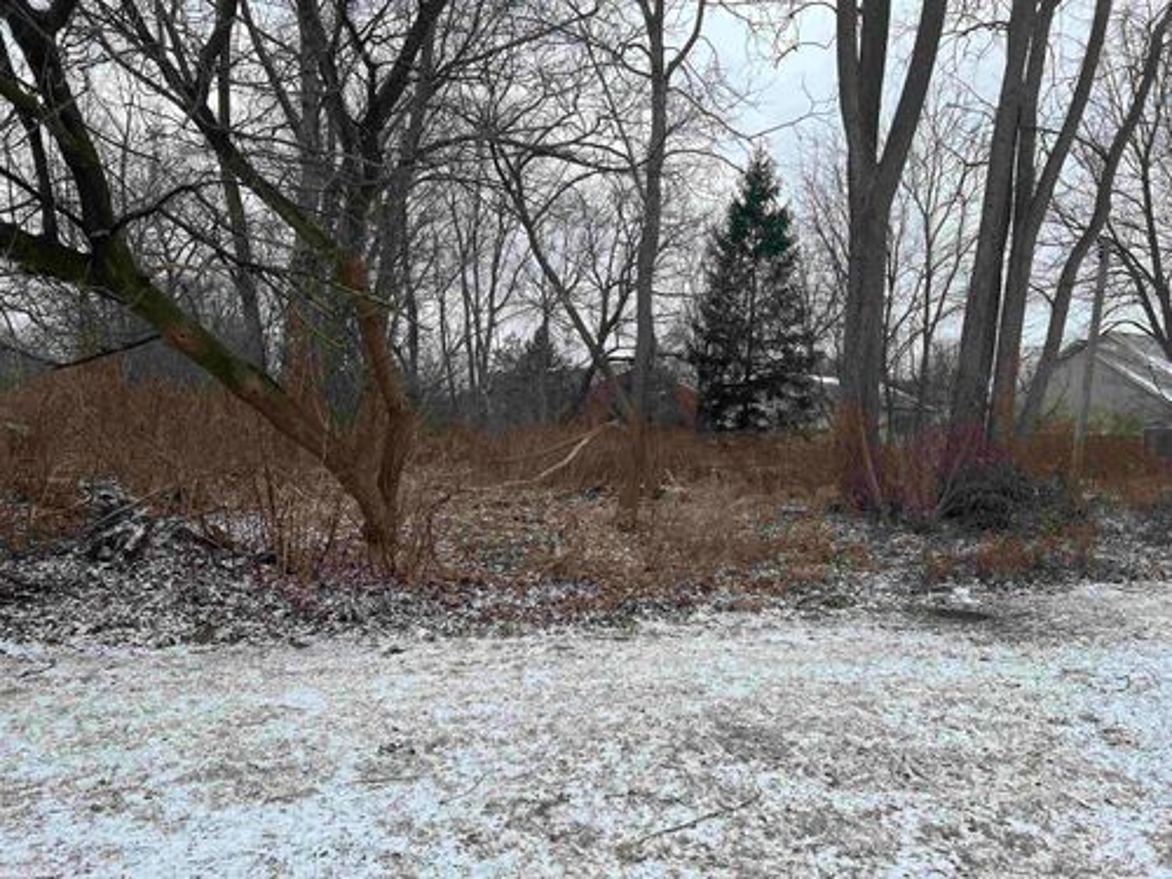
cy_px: 440
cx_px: 586
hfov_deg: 67.3
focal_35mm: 26
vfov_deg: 53.1
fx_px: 880
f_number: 1.5
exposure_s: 1/808
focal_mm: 5.7
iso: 50
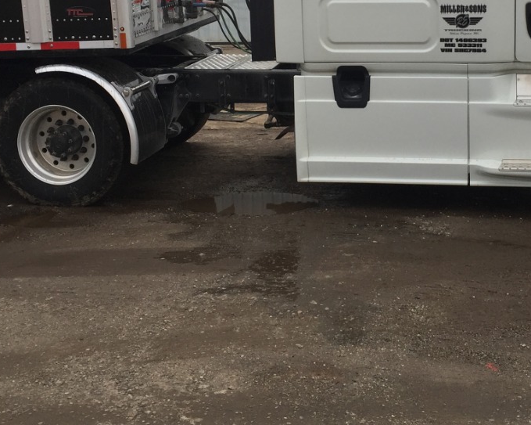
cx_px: 364
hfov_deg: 31.2
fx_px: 943
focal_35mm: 60
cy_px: 59
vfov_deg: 24.8
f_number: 2.2
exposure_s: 1/482
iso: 32
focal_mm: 4.15
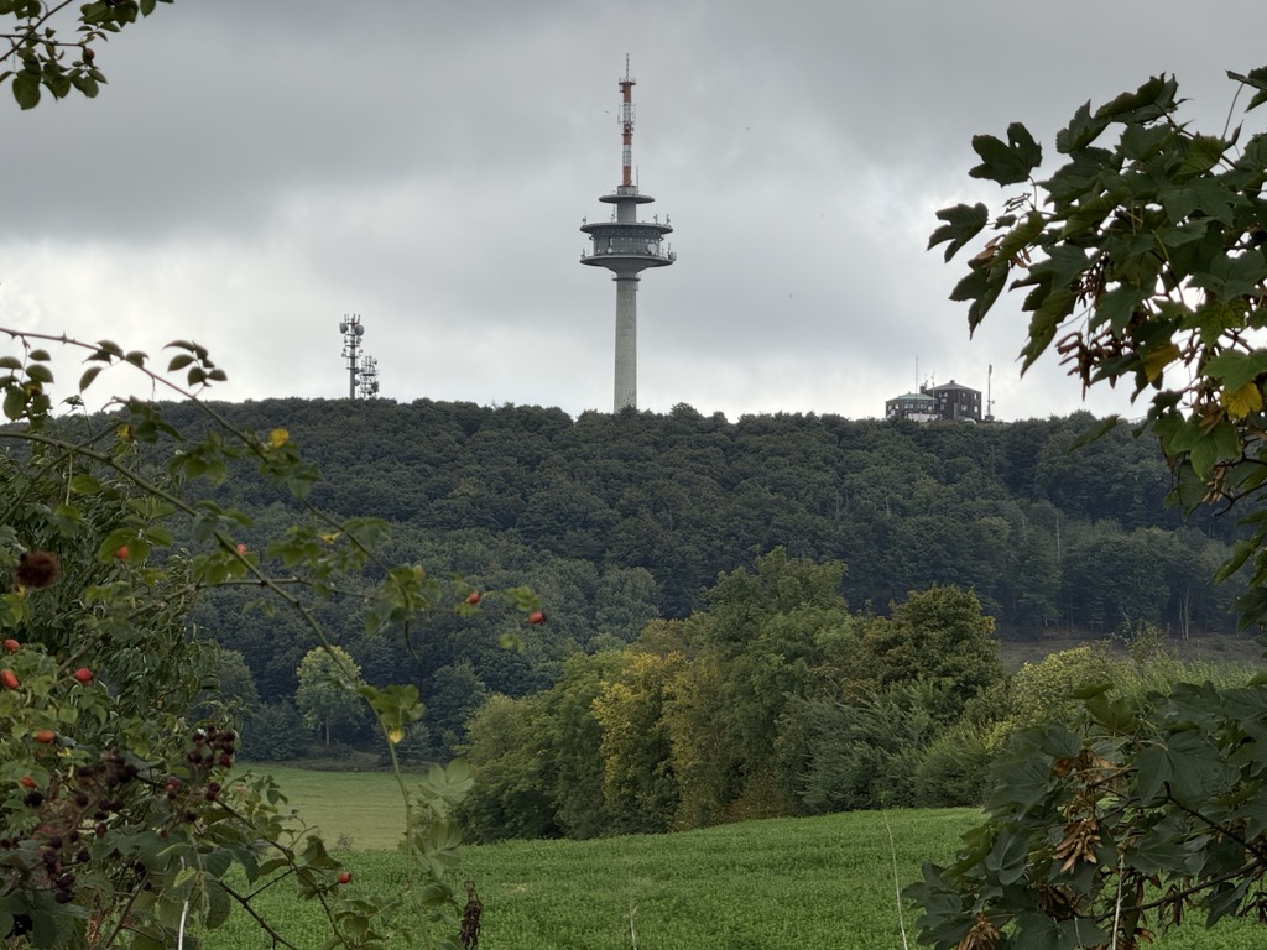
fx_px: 4392
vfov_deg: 12.3
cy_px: 475
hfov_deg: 16.4
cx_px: 634
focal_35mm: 120
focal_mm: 15.66
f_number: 2.8
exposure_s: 1/751
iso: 50
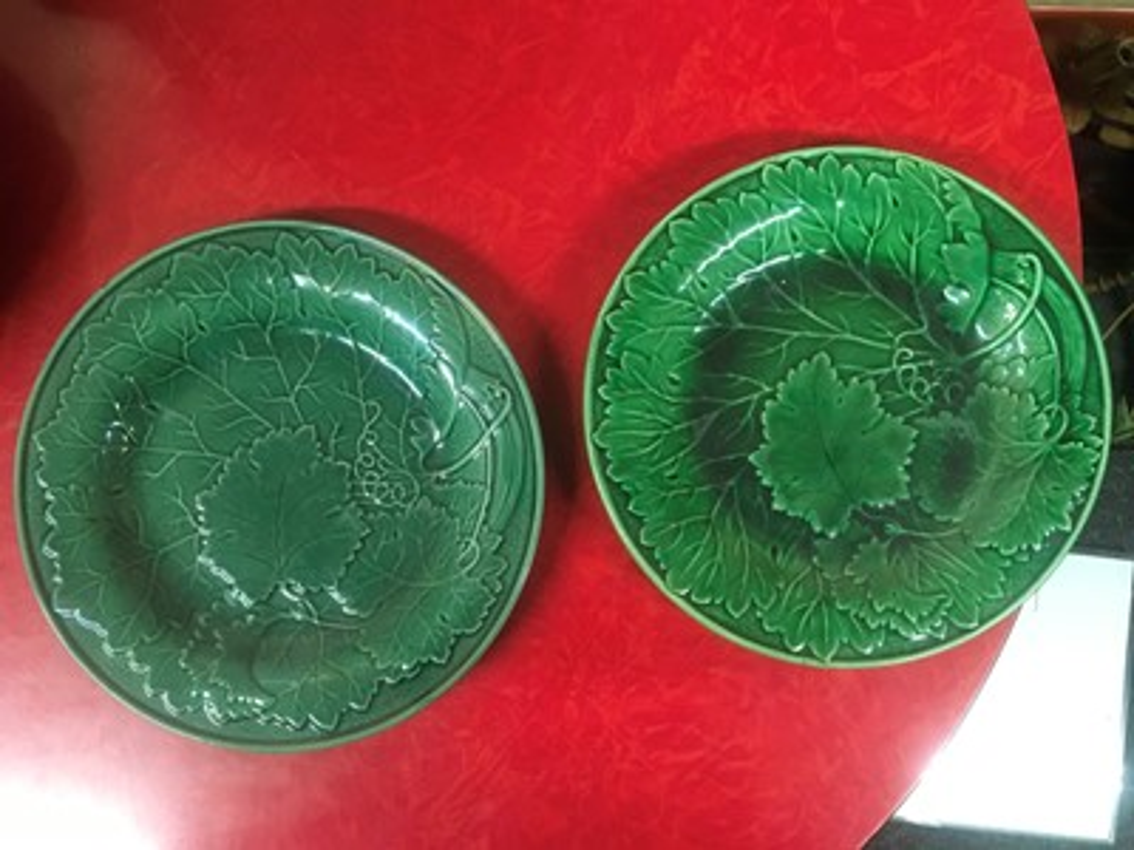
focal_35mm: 29
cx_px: 567
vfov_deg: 48.2
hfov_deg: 61.7
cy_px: 425
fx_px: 950
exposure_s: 1/25
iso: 250
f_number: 2.2
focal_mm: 4.15
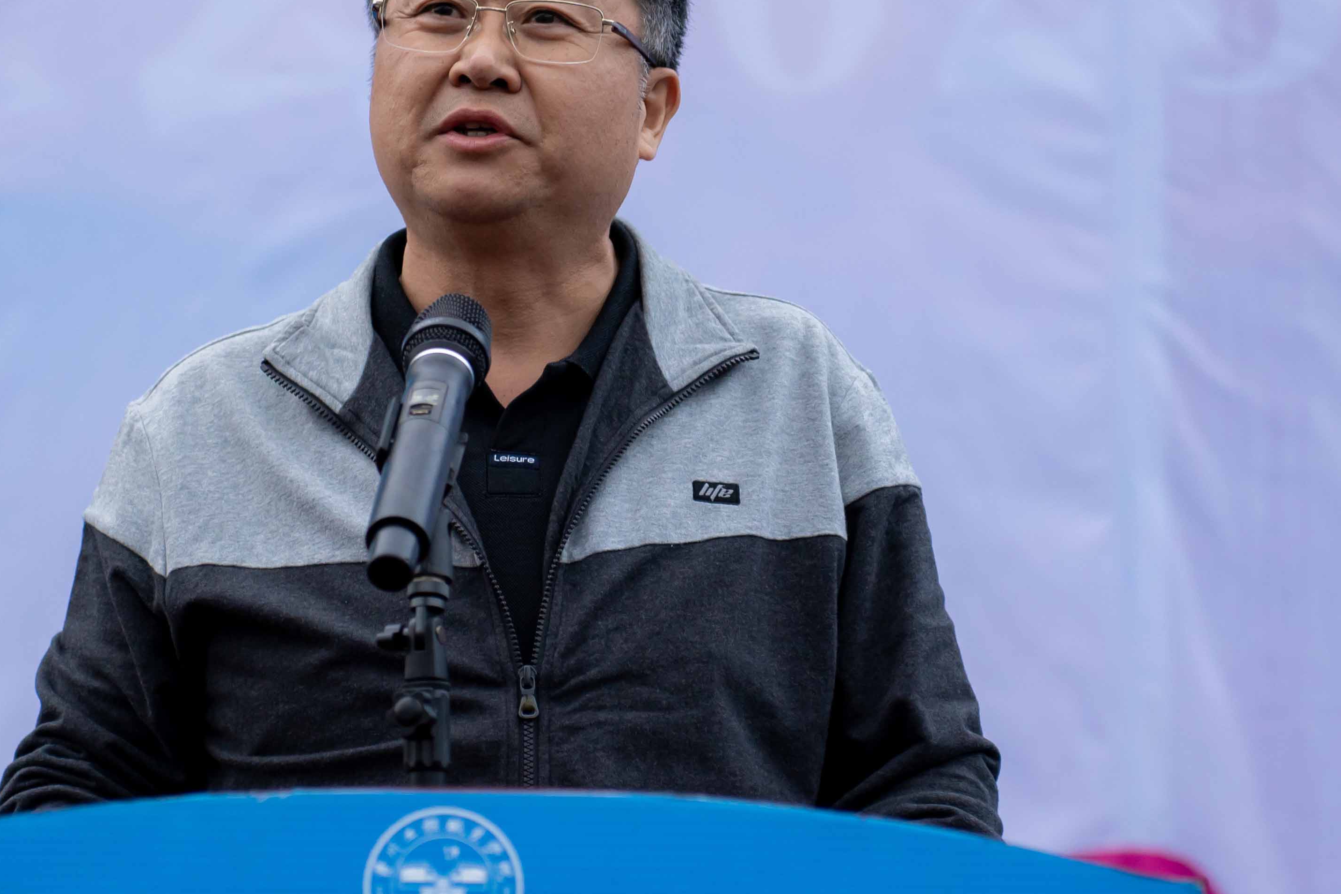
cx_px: 525
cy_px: 425
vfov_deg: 8.7
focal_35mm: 157
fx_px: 5848
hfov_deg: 13.1
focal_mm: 75
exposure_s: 1/125
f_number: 2.8
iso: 800
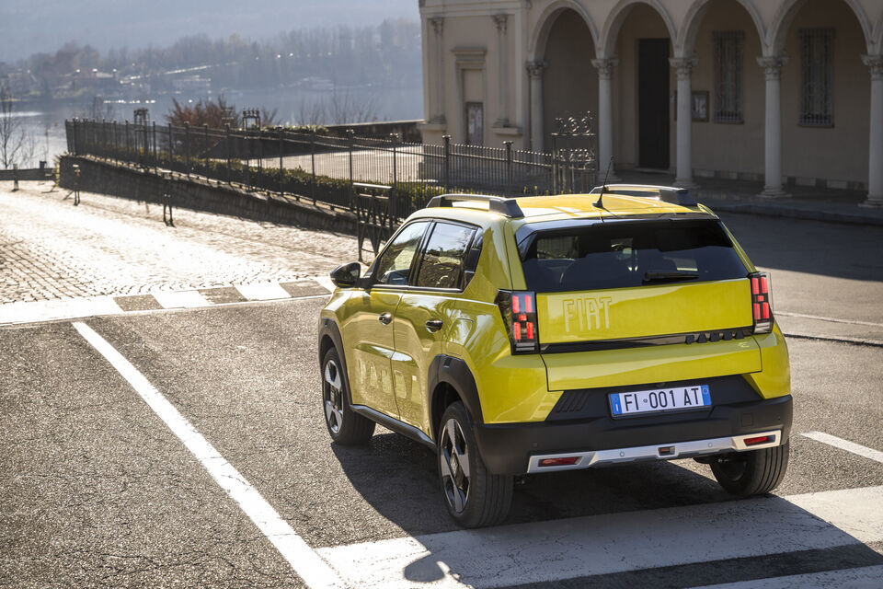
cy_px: 294
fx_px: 1717
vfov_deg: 19.5
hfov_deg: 28.8
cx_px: 442
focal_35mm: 70
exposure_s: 1/250
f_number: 5.6
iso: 64
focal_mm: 70
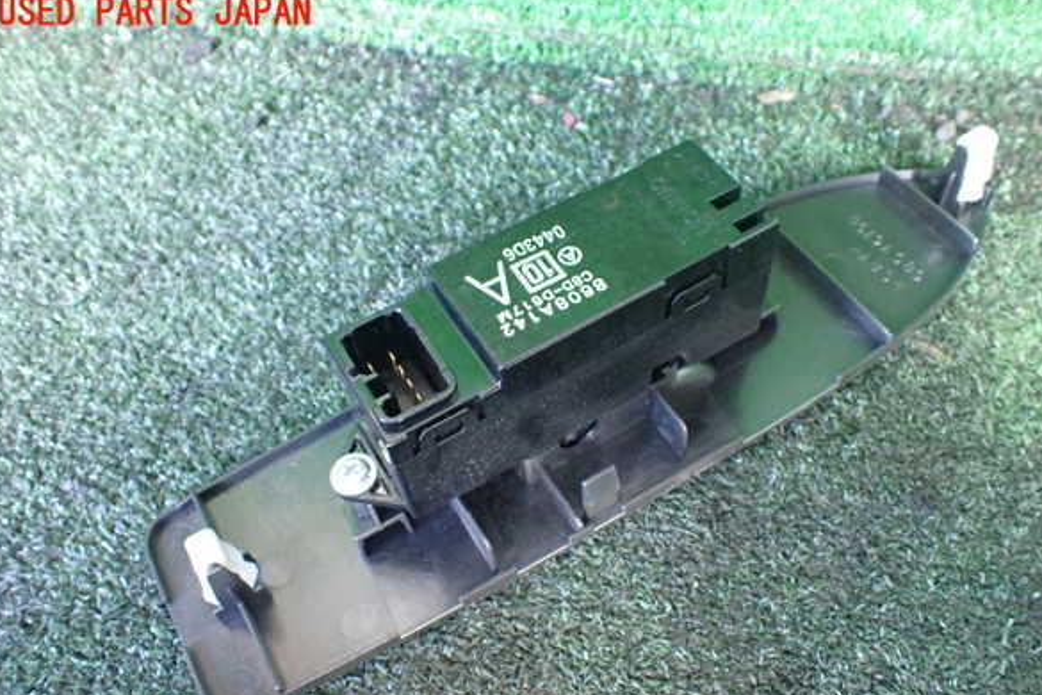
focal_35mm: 32
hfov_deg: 58.7
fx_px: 926
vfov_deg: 41.0
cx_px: 522
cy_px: 392
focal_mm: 5.4
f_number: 2.3
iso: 800
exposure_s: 1/40
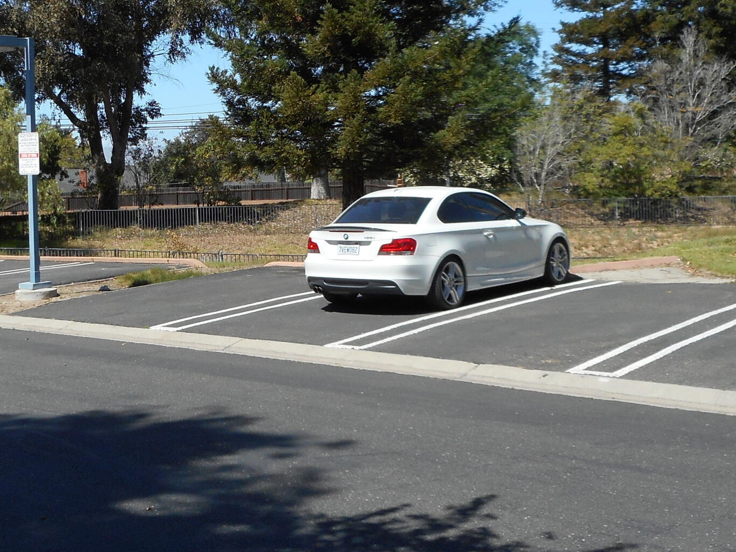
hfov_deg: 34.2
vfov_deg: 26.2
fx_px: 1169
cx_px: 187
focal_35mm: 55
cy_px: 140
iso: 80
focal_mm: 4.5
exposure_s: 1/640
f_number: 3.7
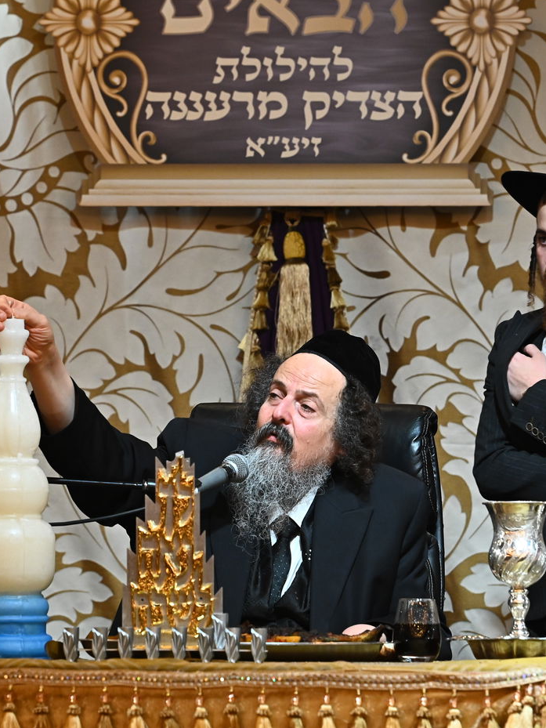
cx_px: 289
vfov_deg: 9.4
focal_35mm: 210
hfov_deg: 7.1
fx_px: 4415
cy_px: 364
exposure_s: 1/125
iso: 3200
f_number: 8
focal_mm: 145
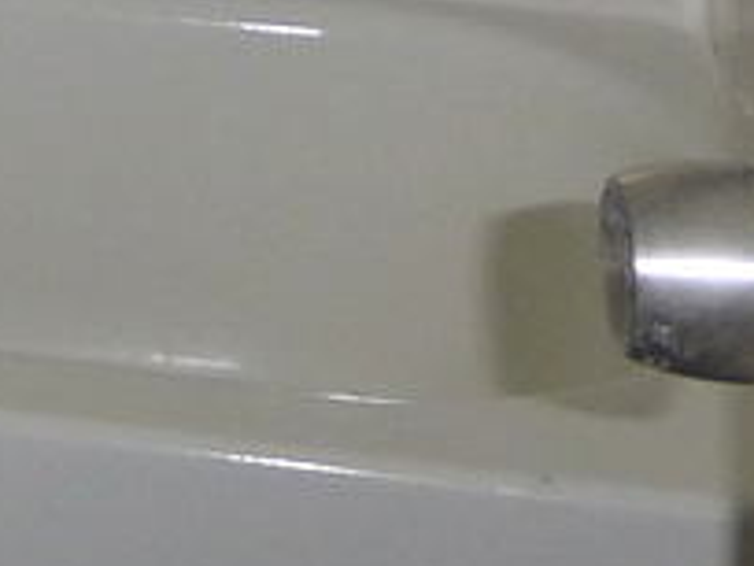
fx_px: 3681
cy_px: -1173
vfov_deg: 7.6
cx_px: -972
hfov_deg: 10.3
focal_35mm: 169
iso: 100
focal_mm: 4.3
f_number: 3.3
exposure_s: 1/60
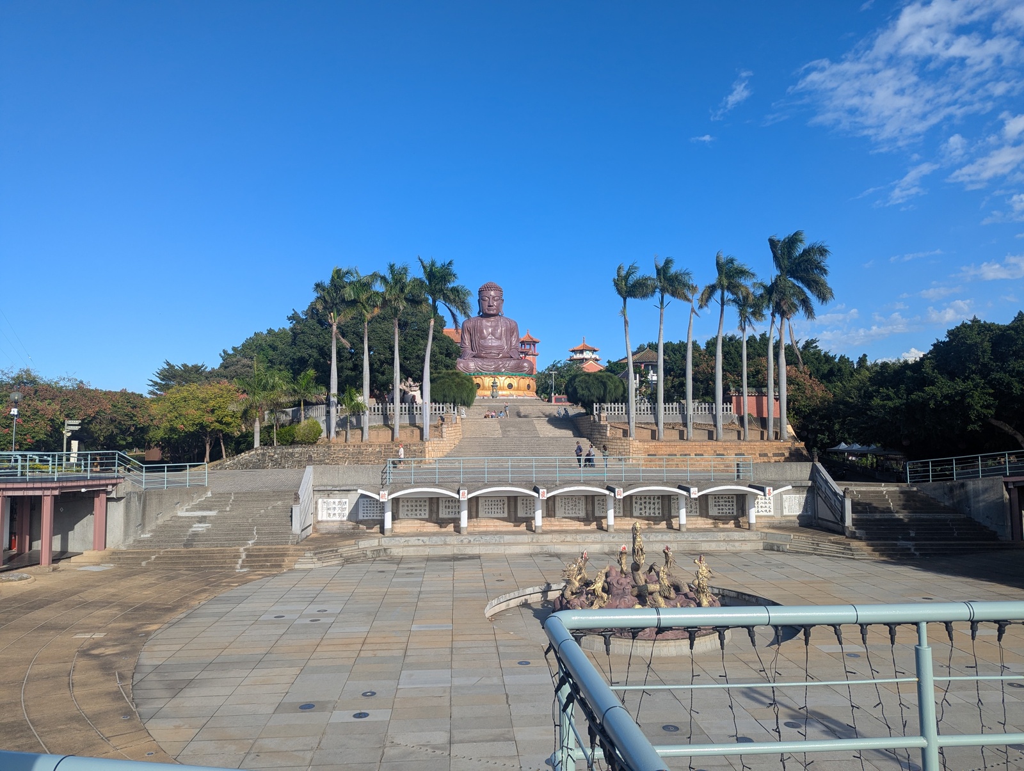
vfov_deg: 56.9
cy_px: 386
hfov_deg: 71.5
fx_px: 711
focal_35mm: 24
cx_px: 512
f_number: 1.85
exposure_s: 1/1984
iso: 43
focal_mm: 6.81
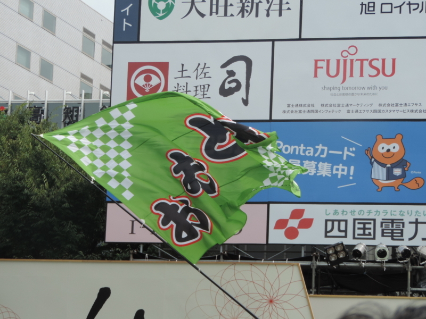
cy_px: 160
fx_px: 1477
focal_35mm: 120
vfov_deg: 12.3
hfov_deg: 16.4
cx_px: 213
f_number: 4.2
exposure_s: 1/500
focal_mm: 21.4
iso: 80
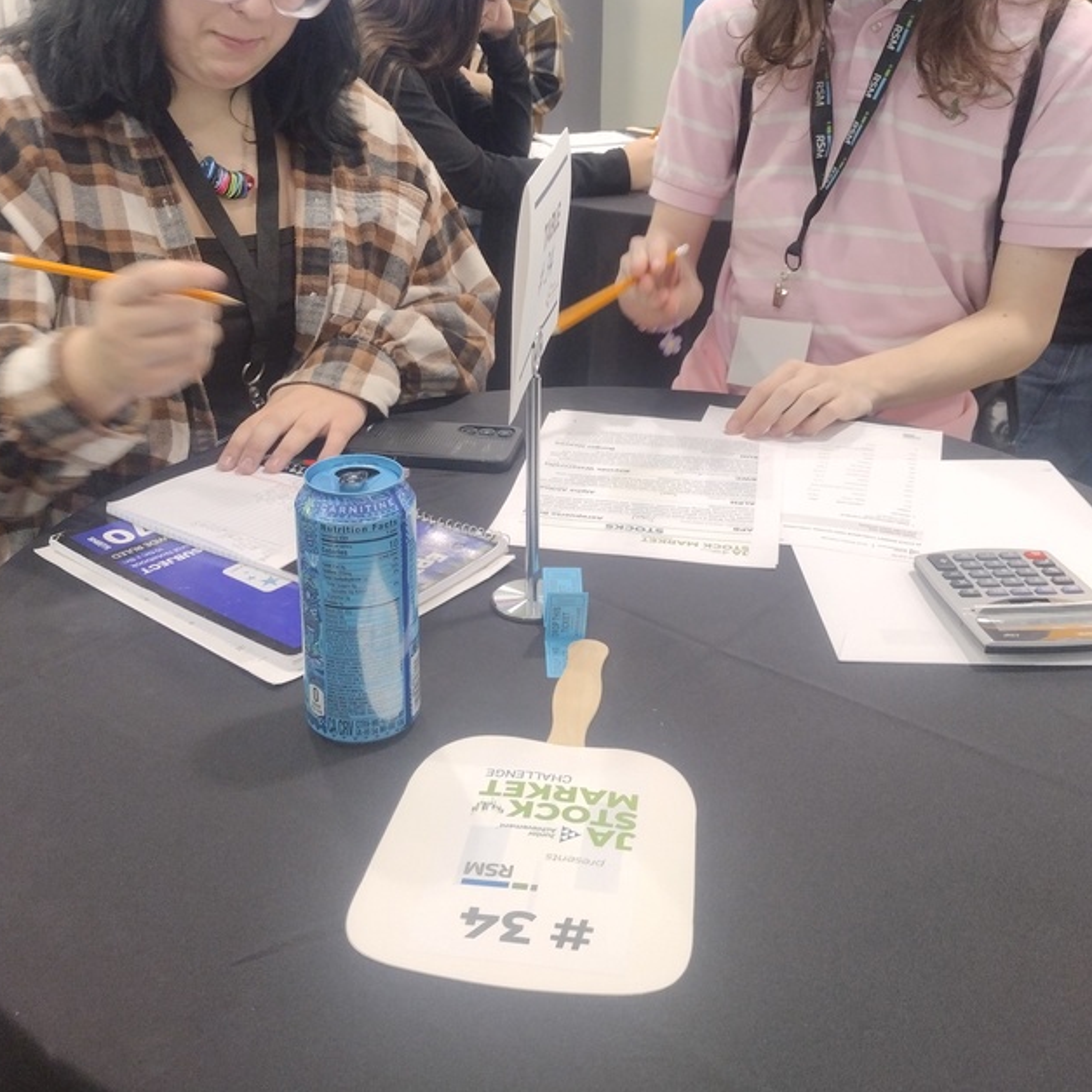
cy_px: 425
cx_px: 563
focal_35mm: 39
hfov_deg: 42.8
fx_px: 1392
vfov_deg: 42.6
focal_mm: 4.71
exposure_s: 1/40
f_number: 1.7
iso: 189
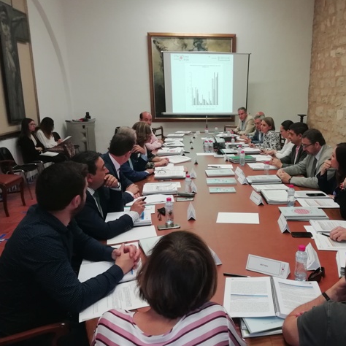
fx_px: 351
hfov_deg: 51.8
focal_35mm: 31
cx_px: 222
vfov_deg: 52.5
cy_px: 172
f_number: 2.2
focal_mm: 3.46
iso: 125
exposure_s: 1/33.3
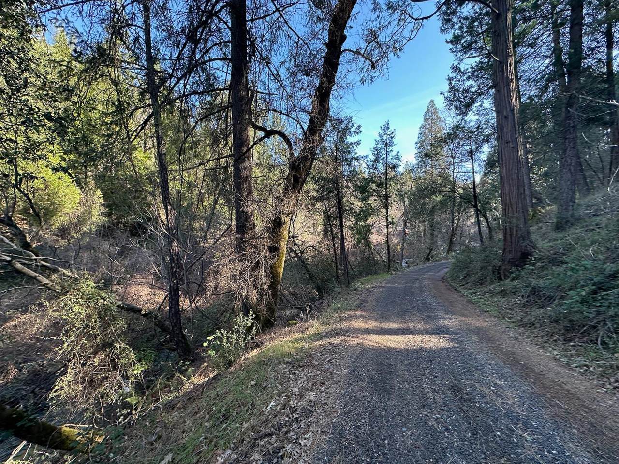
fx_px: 250
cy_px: 232
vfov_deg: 85.7
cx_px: 310
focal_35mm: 14
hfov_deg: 102.1
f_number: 2.2
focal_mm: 2.22
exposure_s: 1/99
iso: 40
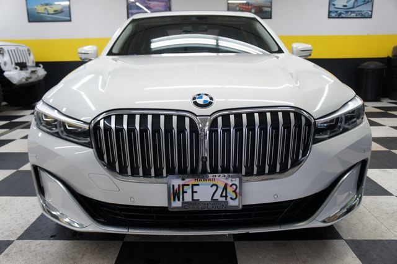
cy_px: 132
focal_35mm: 30
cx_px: 198
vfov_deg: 43.6
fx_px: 331
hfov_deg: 62.0
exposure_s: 1/30
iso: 250
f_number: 4
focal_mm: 20
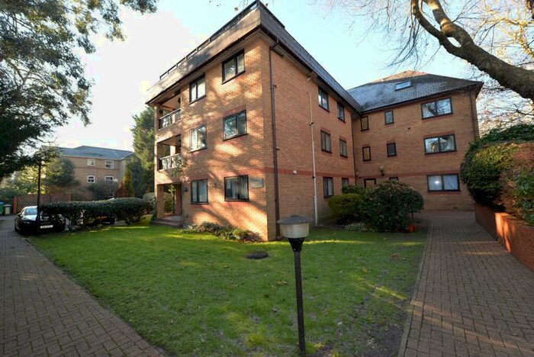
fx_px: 208
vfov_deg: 81.3
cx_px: 267
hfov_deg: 104.2
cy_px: 178
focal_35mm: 14
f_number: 5
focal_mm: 14
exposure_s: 1/100
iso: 200
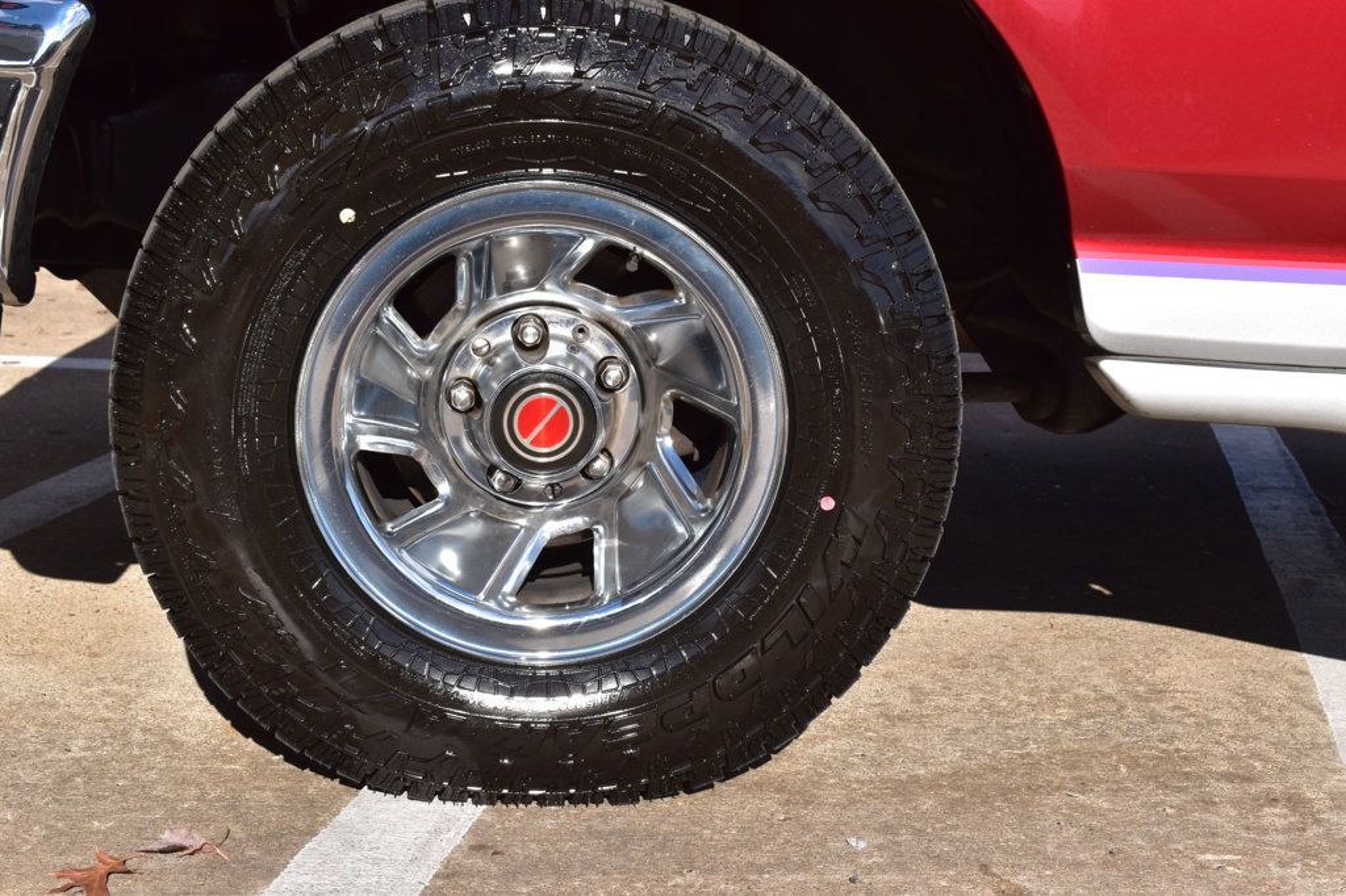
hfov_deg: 37.9
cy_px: 448
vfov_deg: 25.7
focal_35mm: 52
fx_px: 1962
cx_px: 673
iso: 400
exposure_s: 1/500
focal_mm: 35
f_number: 11
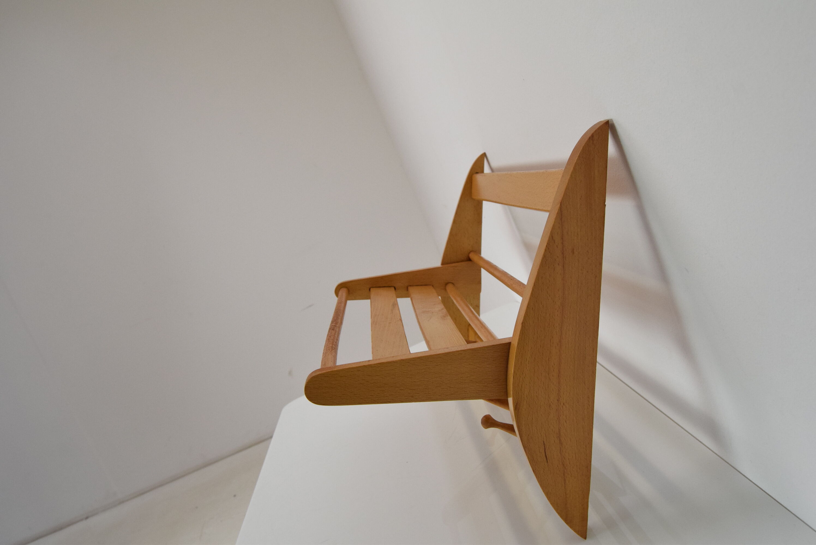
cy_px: 272
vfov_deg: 43.7
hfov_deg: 61.9
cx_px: 408
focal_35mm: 30
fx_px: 681
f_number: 9
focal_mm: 20
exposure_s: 1/320
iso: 1600
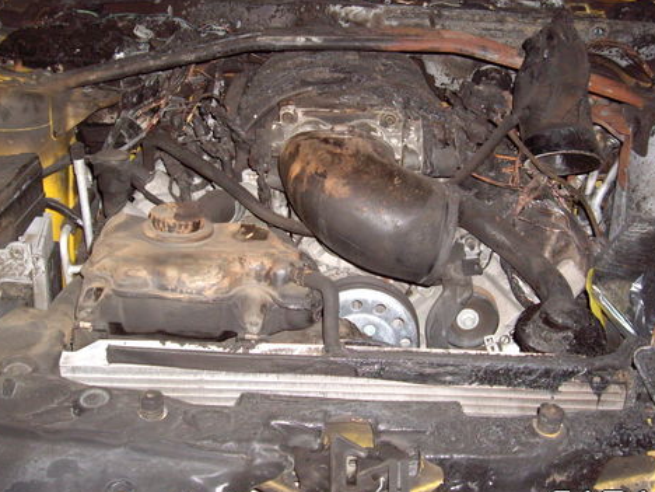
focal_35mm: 52
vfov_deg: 27.9
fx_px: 984
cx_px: 339
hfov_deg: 36.8
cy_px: 175
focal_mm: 6.2
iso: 200
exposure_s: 1/40
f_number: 2.7
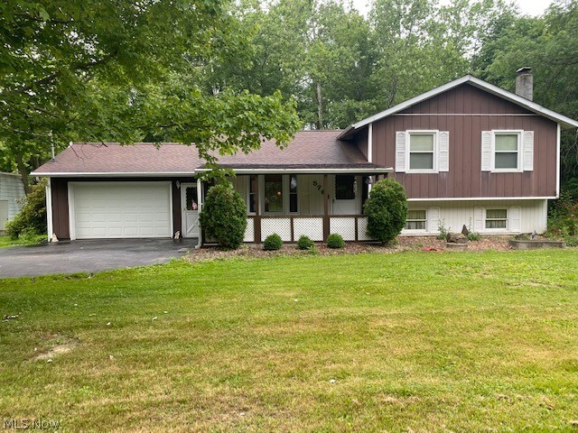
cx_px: 289
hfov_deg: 67.3
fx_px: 434
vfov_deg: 53.1
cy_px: 216
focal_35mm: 26
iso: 40
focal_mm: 4.25
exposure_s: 1/121
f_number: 1.8
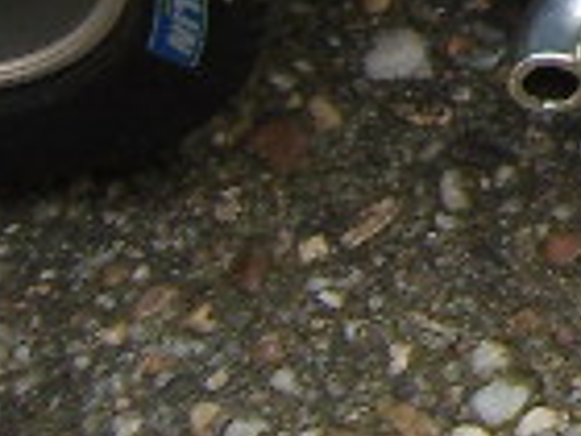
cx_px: 1340
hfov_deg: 7.5
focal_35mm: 249
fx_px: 4179
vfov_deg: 5.8
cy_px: -515
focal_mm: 7.3
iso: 100
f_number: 2.8
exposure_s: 1/60
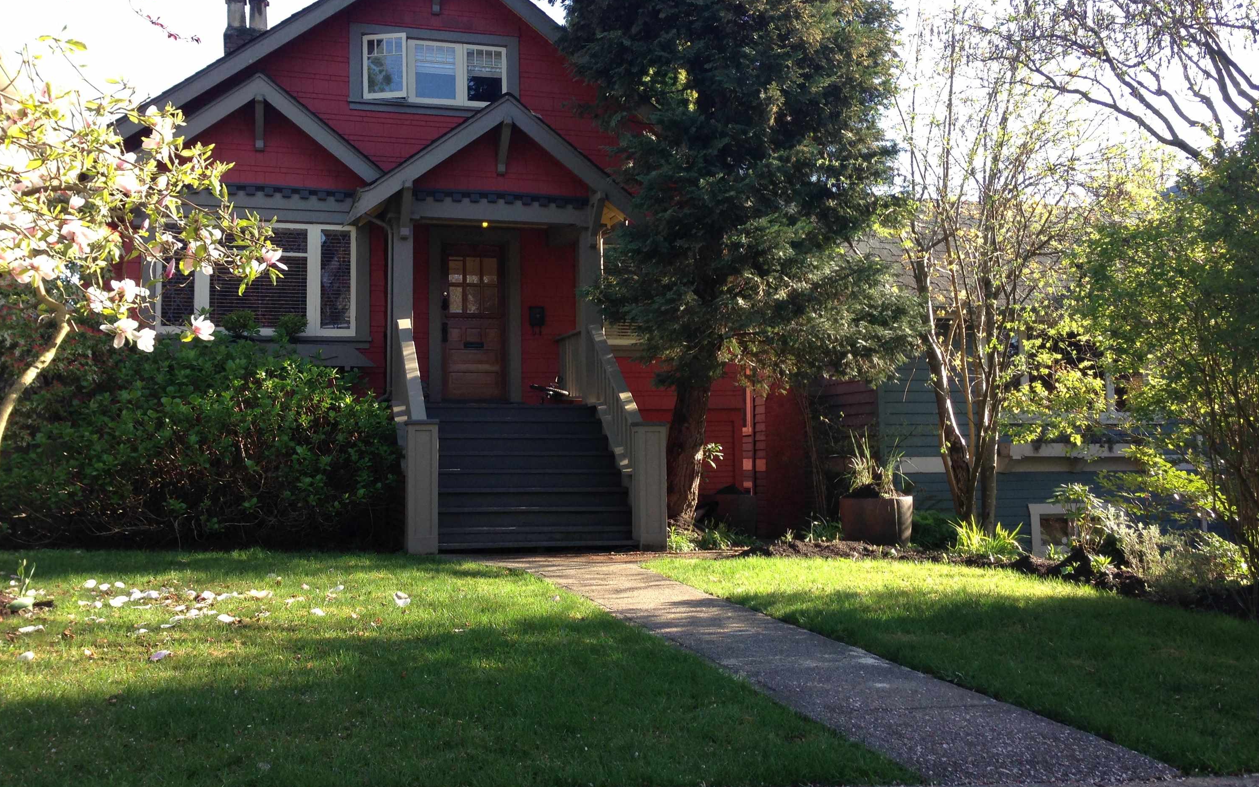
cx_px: 629
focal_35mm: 36
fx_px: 1235
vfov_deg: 35.3
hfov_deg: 54.0
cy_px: 340
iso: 50
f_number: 2.4
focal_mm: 4.13
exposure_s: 1/194
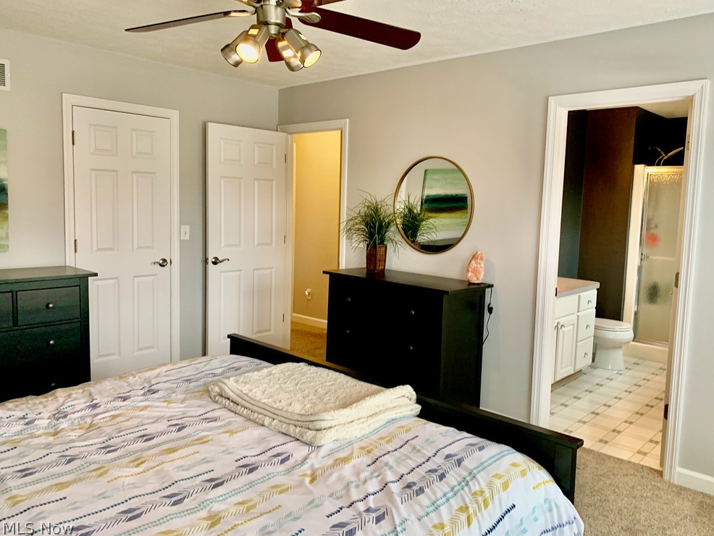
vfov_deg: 51.4
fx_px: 557
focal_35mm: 27
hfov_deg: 65.3
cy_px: 261
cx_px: 369
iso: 125
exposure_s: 1/60
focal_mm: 4.25
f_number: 1.8
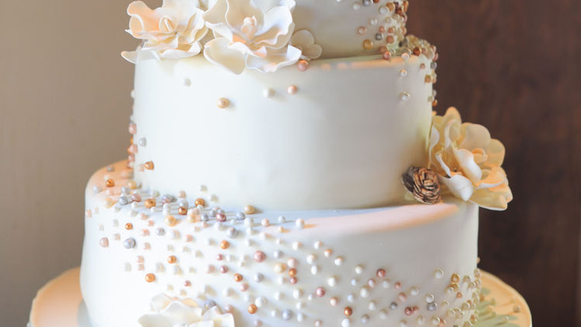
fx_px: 1217
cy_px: 13
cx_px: 291
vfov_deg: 15.1
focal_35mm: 79
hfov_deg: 26.9
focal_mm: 50
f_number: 2.5
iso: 400
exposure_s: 1/25
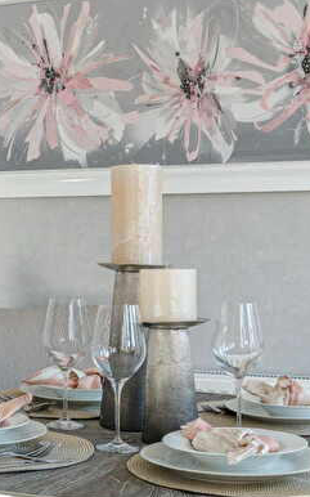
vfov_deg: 33.5
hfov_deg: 20.7
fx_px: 825
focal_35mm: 61
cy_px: 266
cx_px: 13
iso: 160
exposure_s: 1/50
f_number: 8
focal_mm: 22
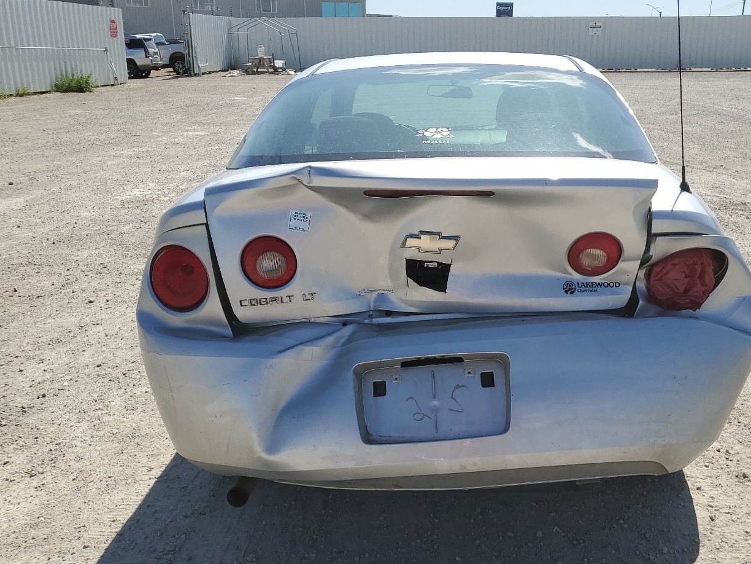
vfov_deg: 41.7
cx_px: 453
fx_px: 738
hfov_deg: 53.6
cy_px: 315
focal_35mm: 34
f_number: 1.5
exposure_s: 1/5000
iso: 50
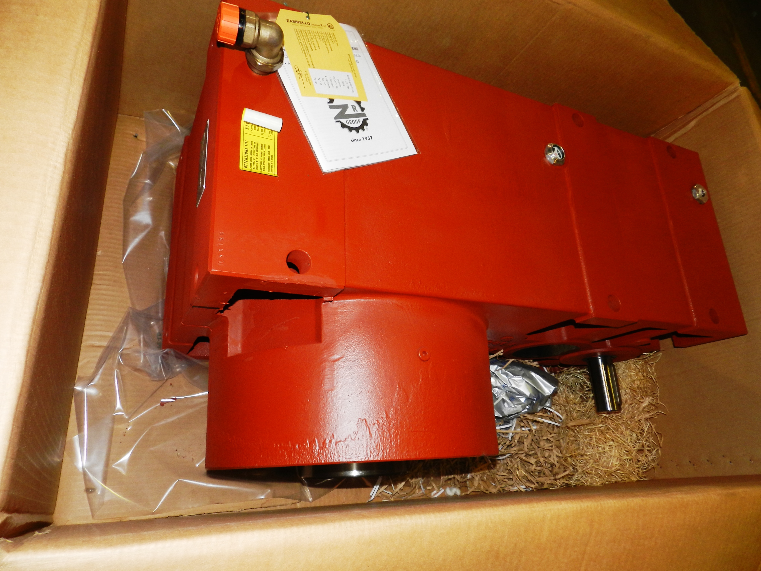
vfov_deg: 58.9
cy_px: 286
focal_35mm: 23
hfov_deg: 73.9
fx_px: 506
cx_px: 380
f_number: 3.4
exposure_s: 1/30
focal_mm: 4
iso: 200
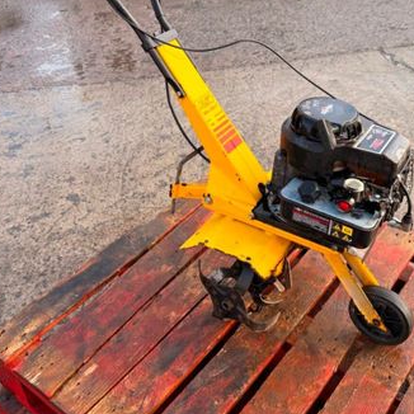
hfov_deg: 42.8
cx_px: 220
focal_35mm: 39
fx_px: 528
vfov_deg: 42.5
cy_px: 154
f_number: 1.78
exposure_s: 1/291
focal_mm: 6.76
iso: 80
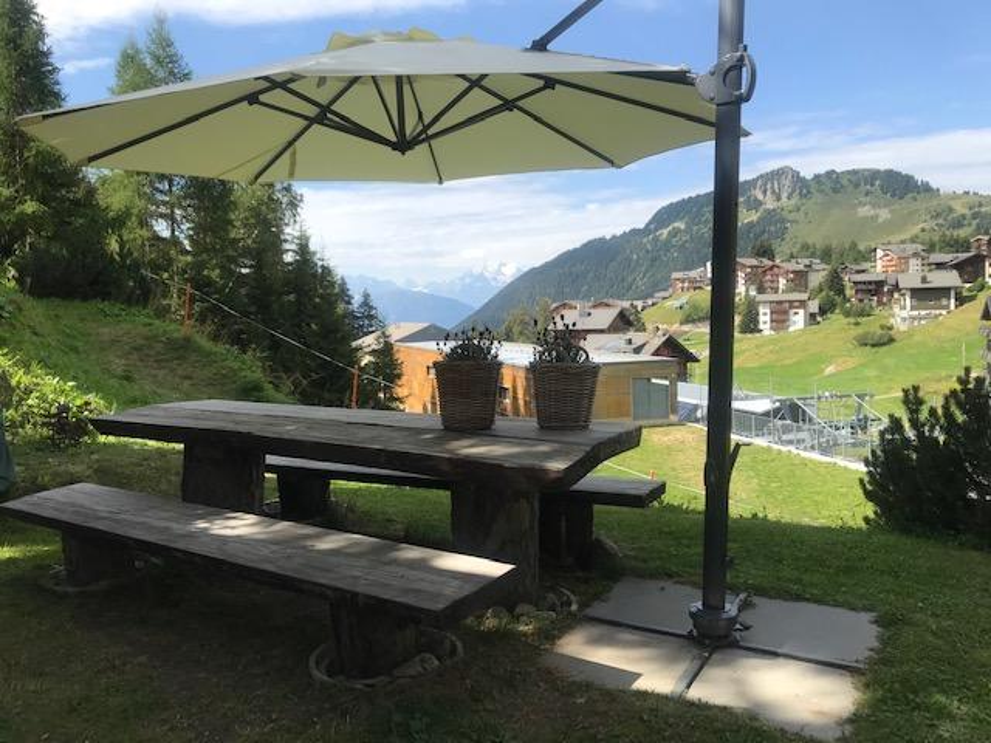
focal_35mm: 28
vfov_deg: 49.7
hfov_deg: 63.4
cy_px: 372
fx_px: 802
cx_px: 496
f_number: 1.8
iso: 20
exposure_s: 1/1350
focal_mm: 3.99
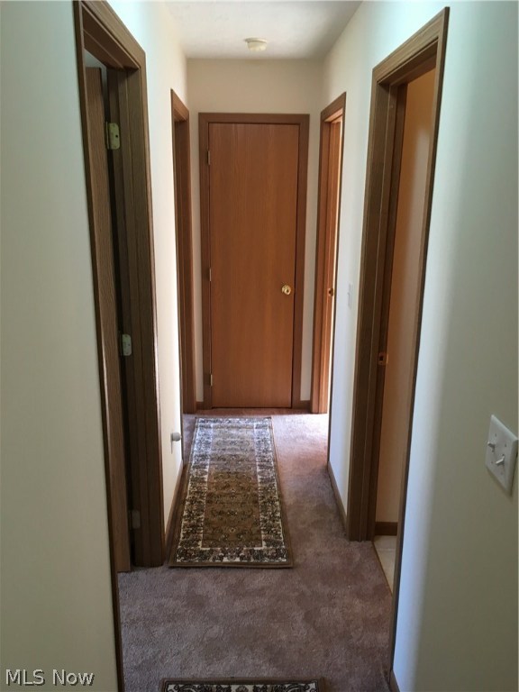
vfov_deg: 61.7
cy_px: 346
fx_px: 580
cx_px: 260
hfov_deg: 48.2
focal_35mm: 29
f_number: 2.2
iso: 64
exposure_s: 1/30
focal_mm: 4.15
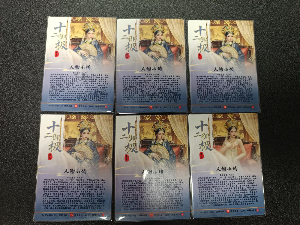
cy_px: 112
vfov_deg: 56.8
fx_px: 208
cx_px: 150
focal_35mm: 24
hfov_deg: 71.6
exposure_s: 1/50
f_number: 1.7
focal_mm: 5.31
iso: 929
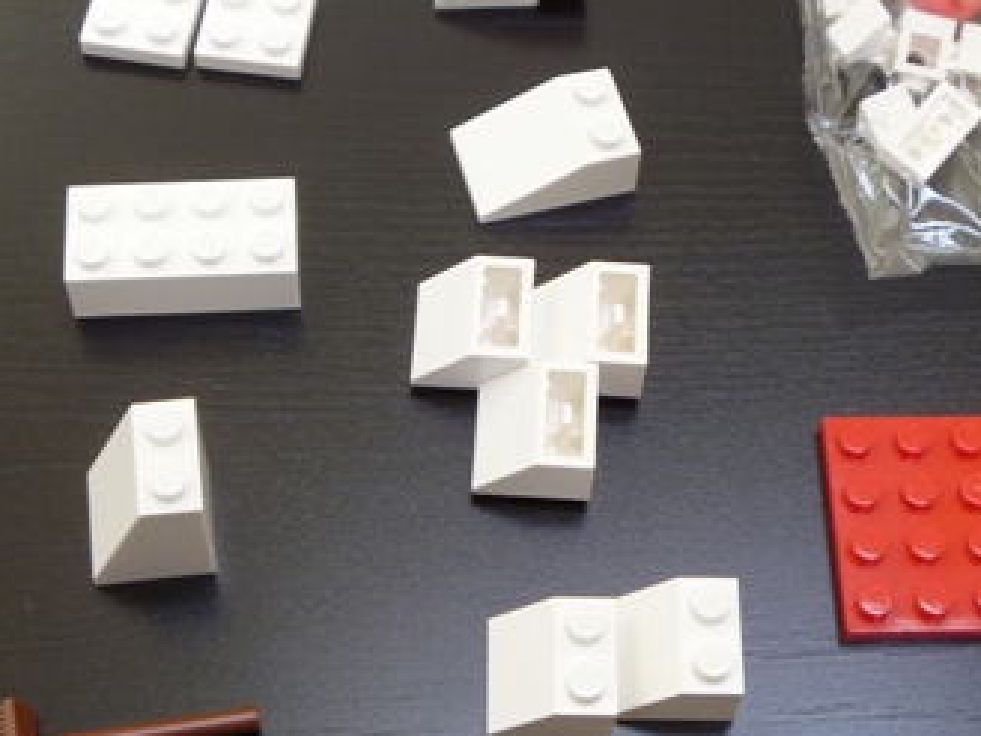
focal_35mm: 68
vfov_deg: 21.6
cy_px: 471
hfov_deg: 28.5
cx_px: 516
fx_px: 1928
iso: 160
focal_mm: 6.3
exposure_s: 1/30
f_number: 3.5
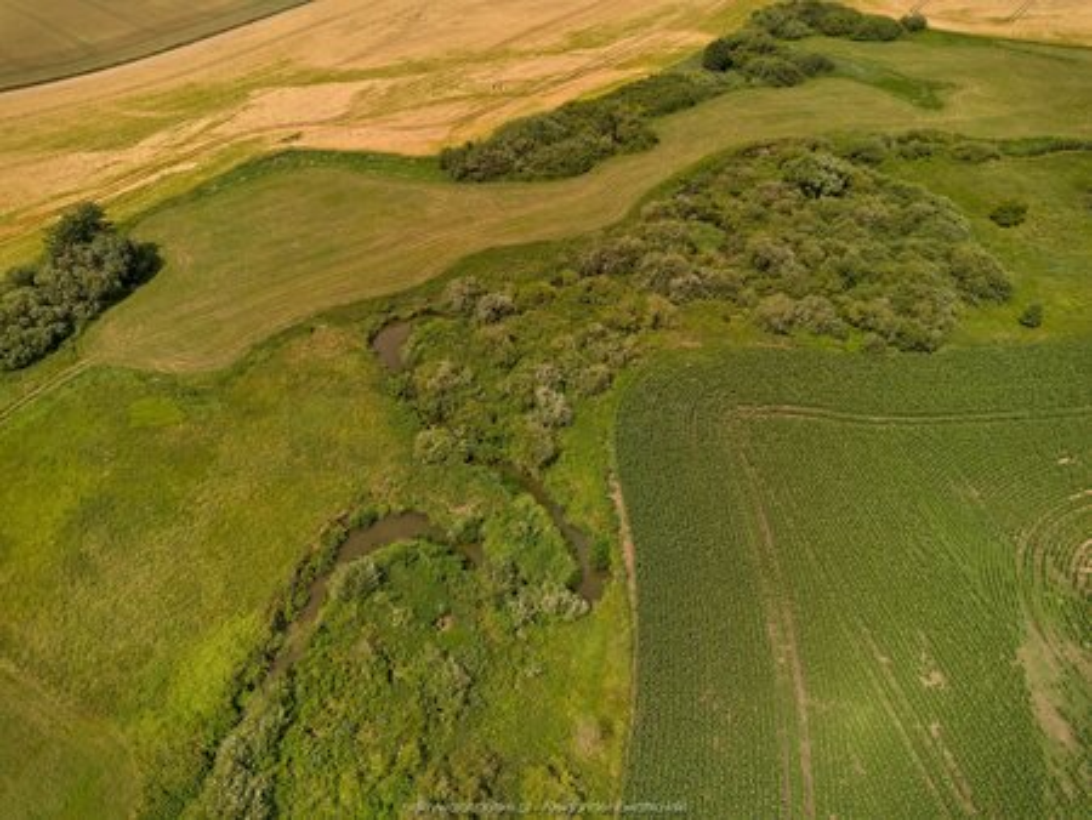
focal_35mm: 24
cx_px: 546
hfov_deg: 71.6
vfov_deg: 56.9
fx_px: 758
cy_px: 410
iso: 100
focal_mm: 6.72
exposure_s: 1/2000
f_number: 1.7
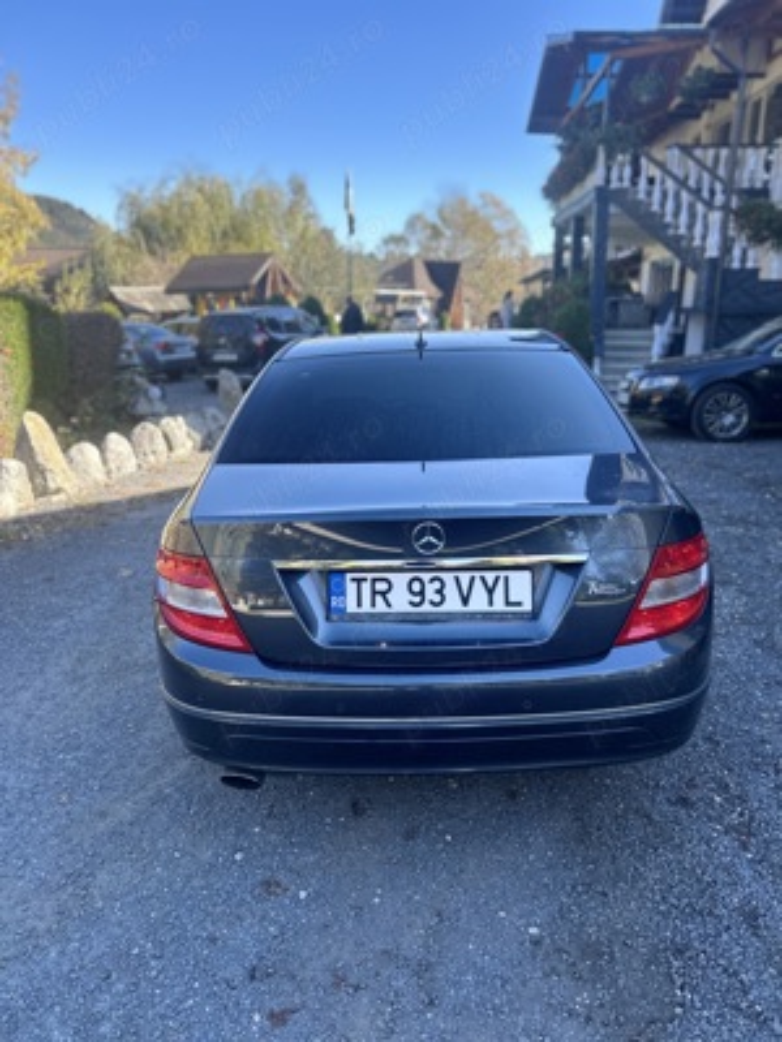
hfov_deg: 53.1
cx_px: 391
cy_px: 521
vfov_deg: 67.3
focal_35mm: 26
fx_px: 783
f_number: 1.5
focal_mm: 5.7
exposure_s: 1/482
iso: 50
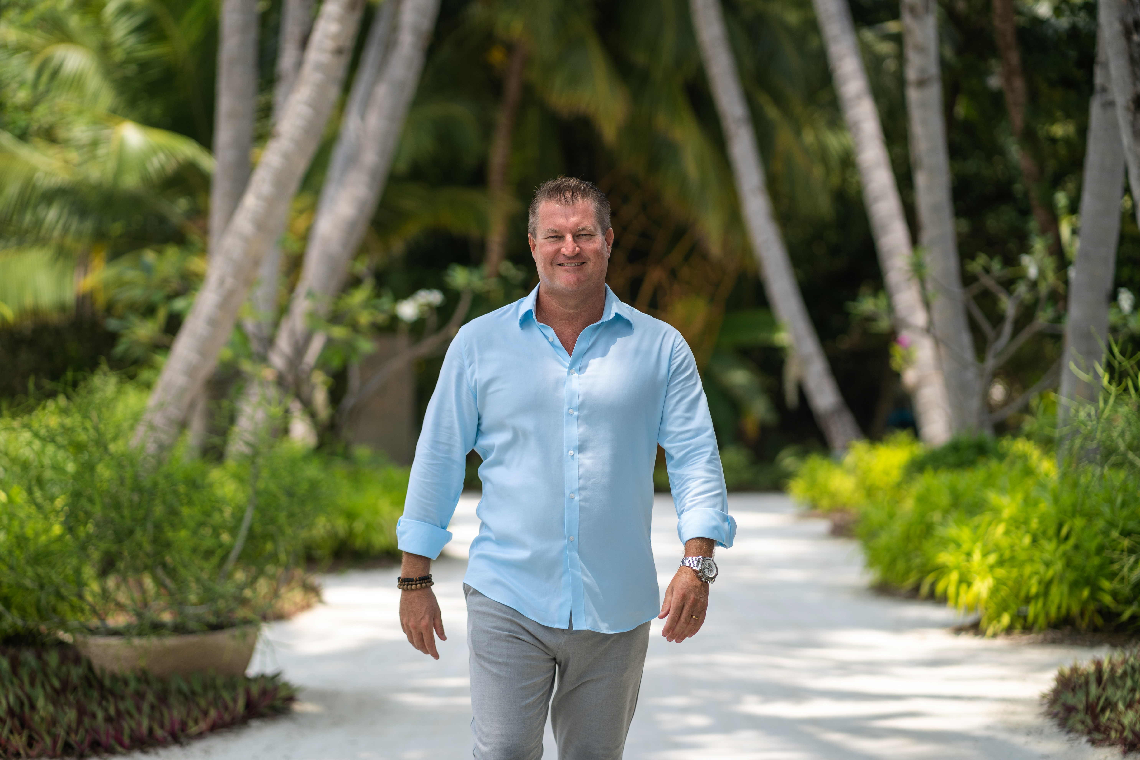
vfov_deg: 16.1
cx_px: 570
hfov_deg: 23.9
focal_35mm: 85
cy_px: 380
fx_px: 2691
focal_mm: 85
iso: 50
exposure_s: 1/800
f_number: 2.2
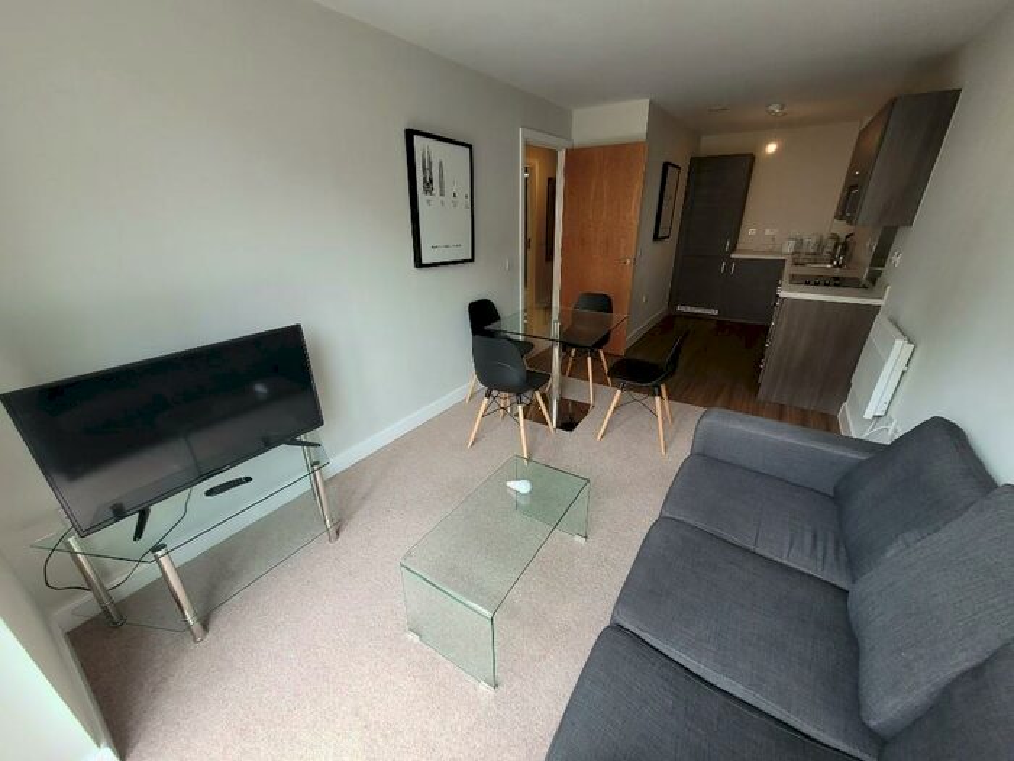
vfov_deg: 89.9
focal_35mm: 13
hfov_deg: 106.2
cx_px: 507
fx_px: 381
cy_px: 380
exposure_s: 1/50
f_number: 2.2
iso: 80
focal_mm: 1.74
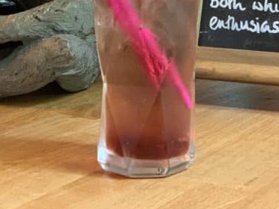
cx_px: 208
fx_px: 1153
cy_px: -63
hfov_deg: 13.8
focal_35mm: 143
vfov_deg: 10.2
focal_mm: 6
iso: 500
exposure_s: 1/33
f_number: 2.4
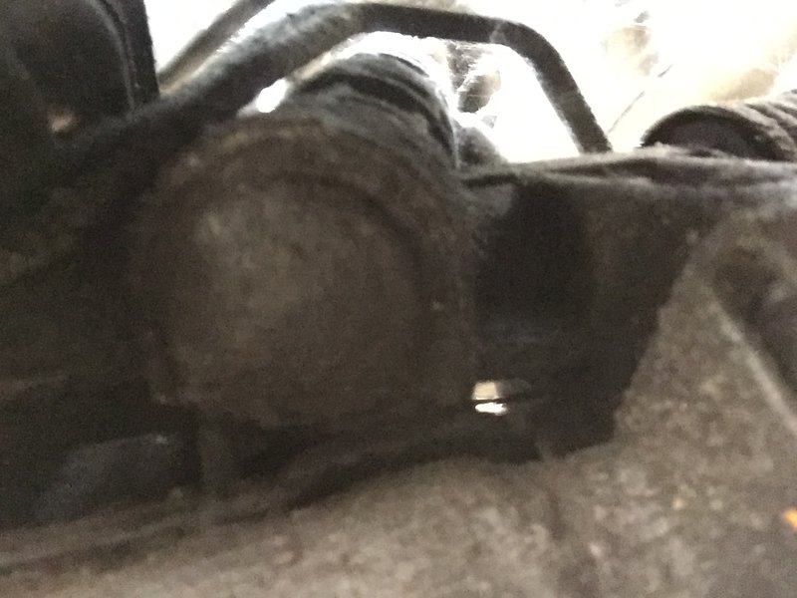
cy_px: 299
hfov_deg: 58.4
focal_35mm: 31
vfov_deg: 45.4
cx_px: 398
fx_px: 714
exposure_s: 1/15
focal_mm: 2.65
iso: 1250
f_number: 2.2
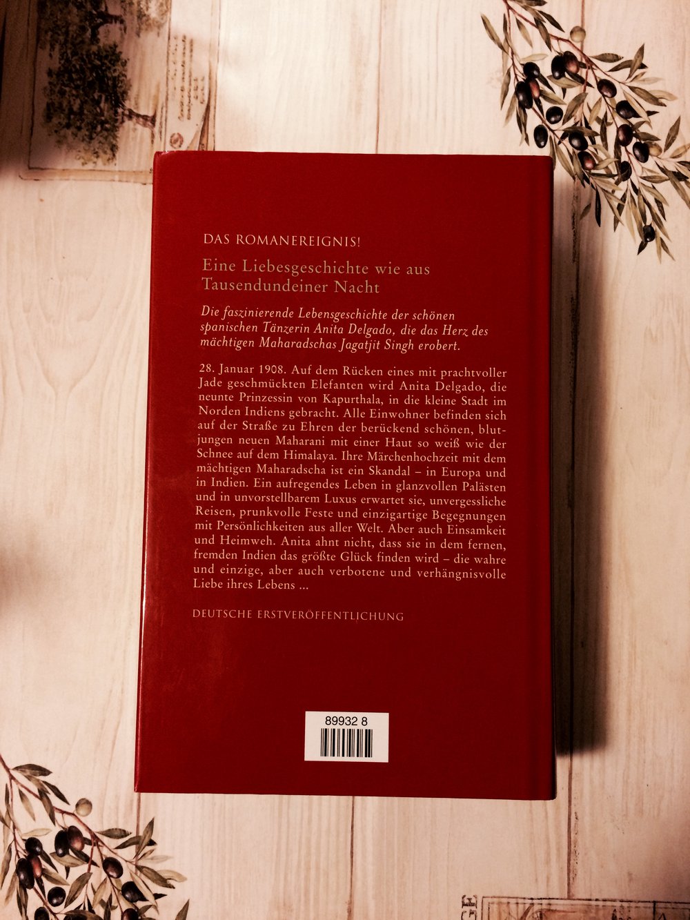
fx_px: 771
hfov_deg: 48.2
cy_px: 460
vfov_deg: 61.7
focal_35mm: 29
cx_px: 345
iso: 200
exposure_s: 1/33
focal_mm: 4.15
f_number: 2.2
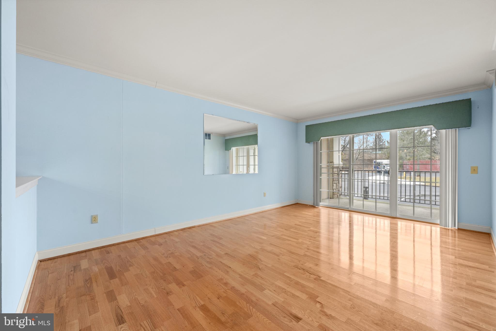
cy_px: 166
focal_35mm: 14
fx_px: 193
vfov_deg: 81.2
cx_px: 248
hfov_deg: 104.3
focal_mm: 14
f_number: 6.3
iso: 400
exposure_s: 1/10
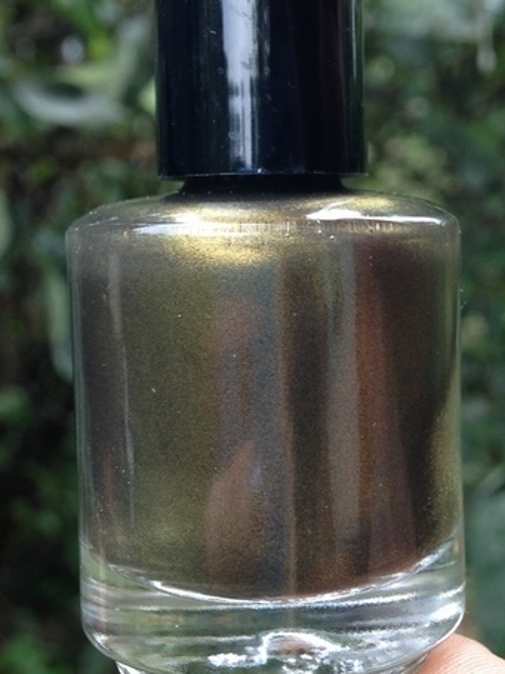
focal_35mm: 58
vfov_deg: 33.2
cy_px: 339
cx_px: 290
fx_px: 1129
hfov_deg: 25.2
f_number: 2.4
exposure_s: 1/60
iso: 64
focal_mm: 4.12
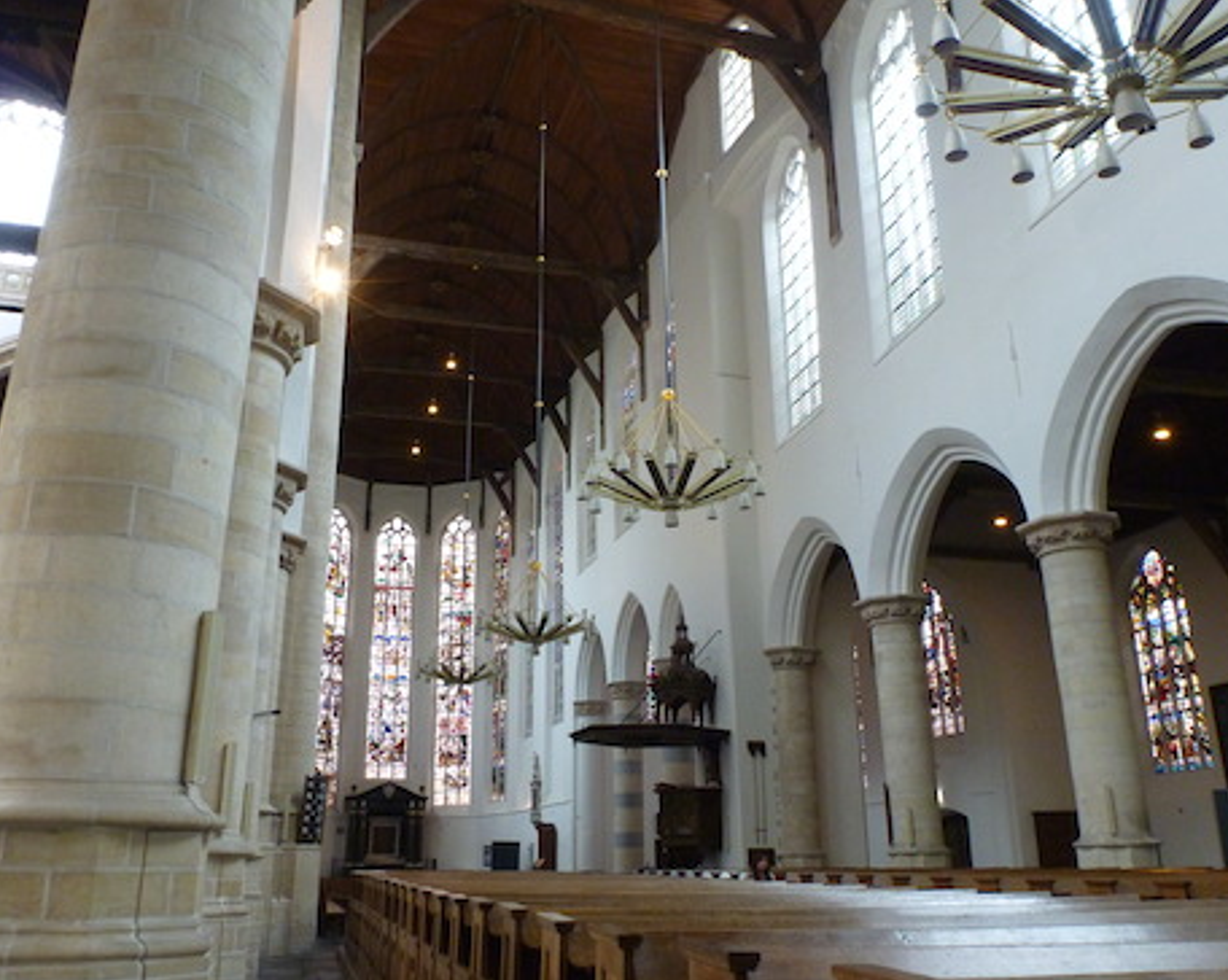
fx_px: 1089
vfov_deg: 48.4
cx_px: 606
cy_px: 481
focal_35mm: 30
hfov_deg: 58.8
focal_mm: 4.9
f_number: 3.3
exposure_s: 1/10
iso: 400
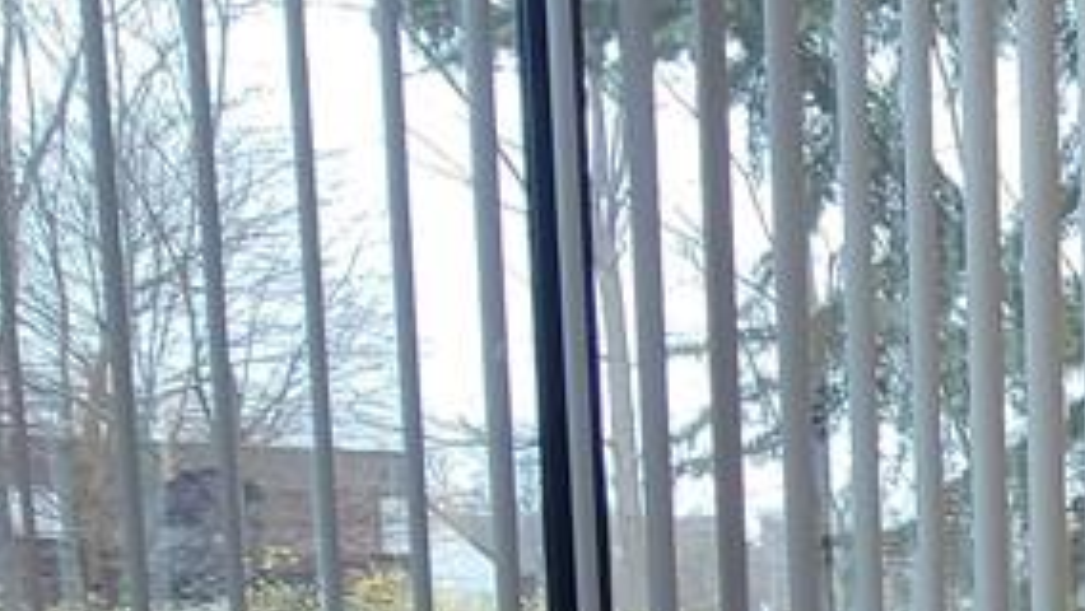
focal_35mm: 51
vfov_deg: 21.6
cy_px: 760
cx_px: 1524
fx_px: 1468
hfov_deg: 29.4
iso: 125
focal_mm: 2.2
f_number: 2.2
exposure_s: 1/60
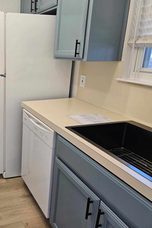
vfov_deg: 58.7
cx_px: 8
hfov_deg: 37.7
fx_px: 203
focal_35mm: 32
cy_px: 114
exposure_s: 1/120
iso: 160
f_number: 1.8
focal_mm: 5.4
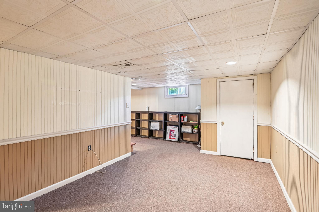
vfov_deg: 73.7
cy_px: 106
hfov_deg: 96.8
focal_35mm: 16
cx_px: 160
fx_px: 142
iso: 100
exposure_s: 3
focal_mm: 16
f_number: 8
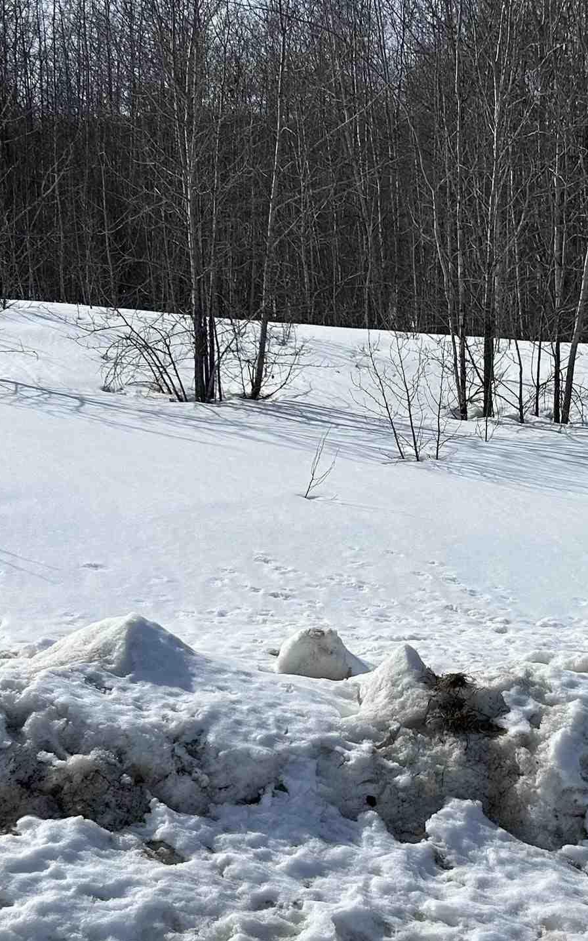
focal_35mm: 59
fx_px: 1513
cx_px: 436
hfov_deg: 21.8
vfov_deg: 34.5
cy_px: 503
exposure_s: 1/12658
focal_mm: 5.7
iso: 50
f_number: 1.5
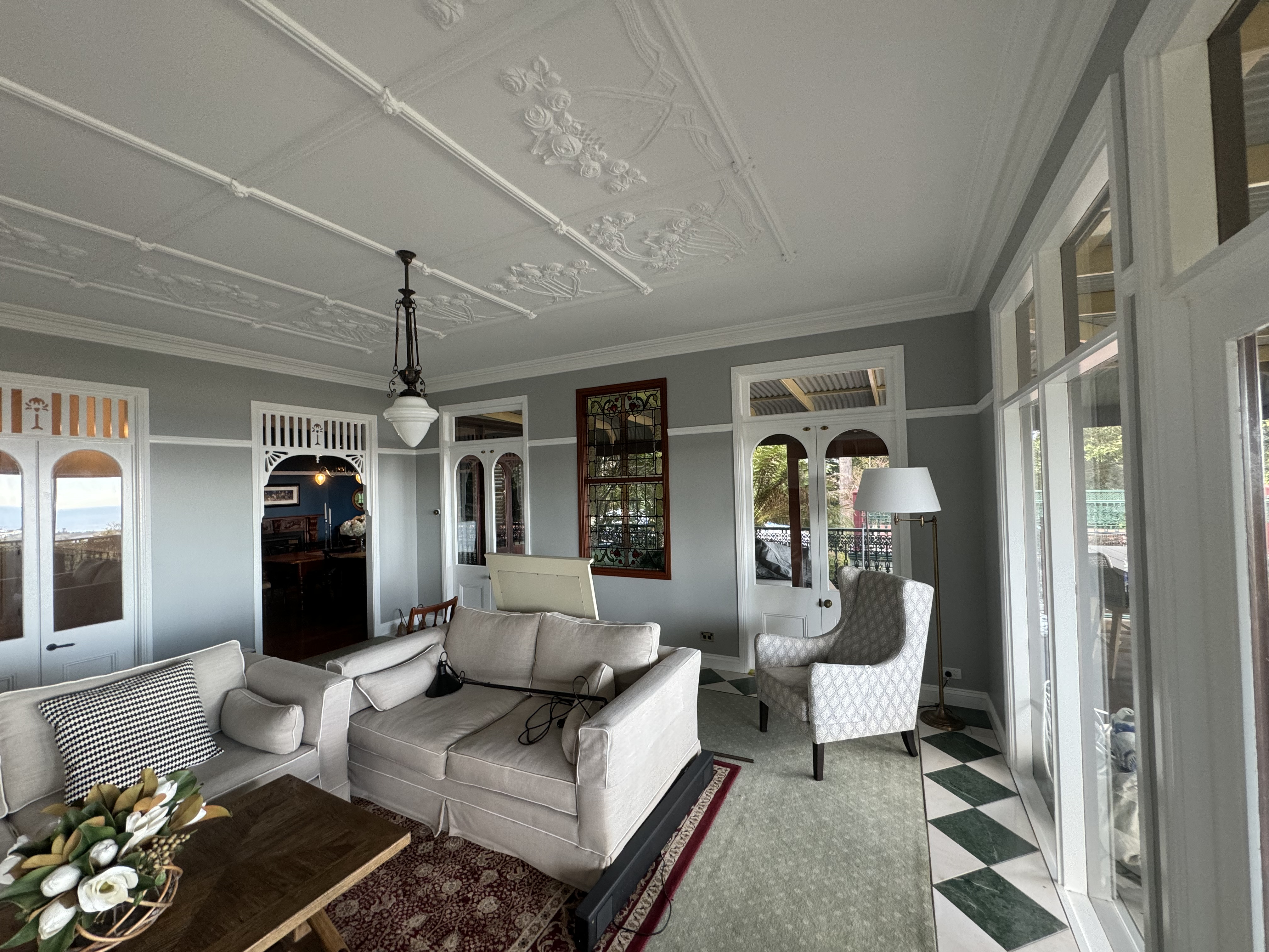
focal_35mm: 14
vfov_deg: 85.7
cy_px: 476
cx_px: 634
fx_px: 513
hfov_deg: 102.1
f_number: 2.2
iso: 160
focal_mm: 2.22
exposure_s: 1/50
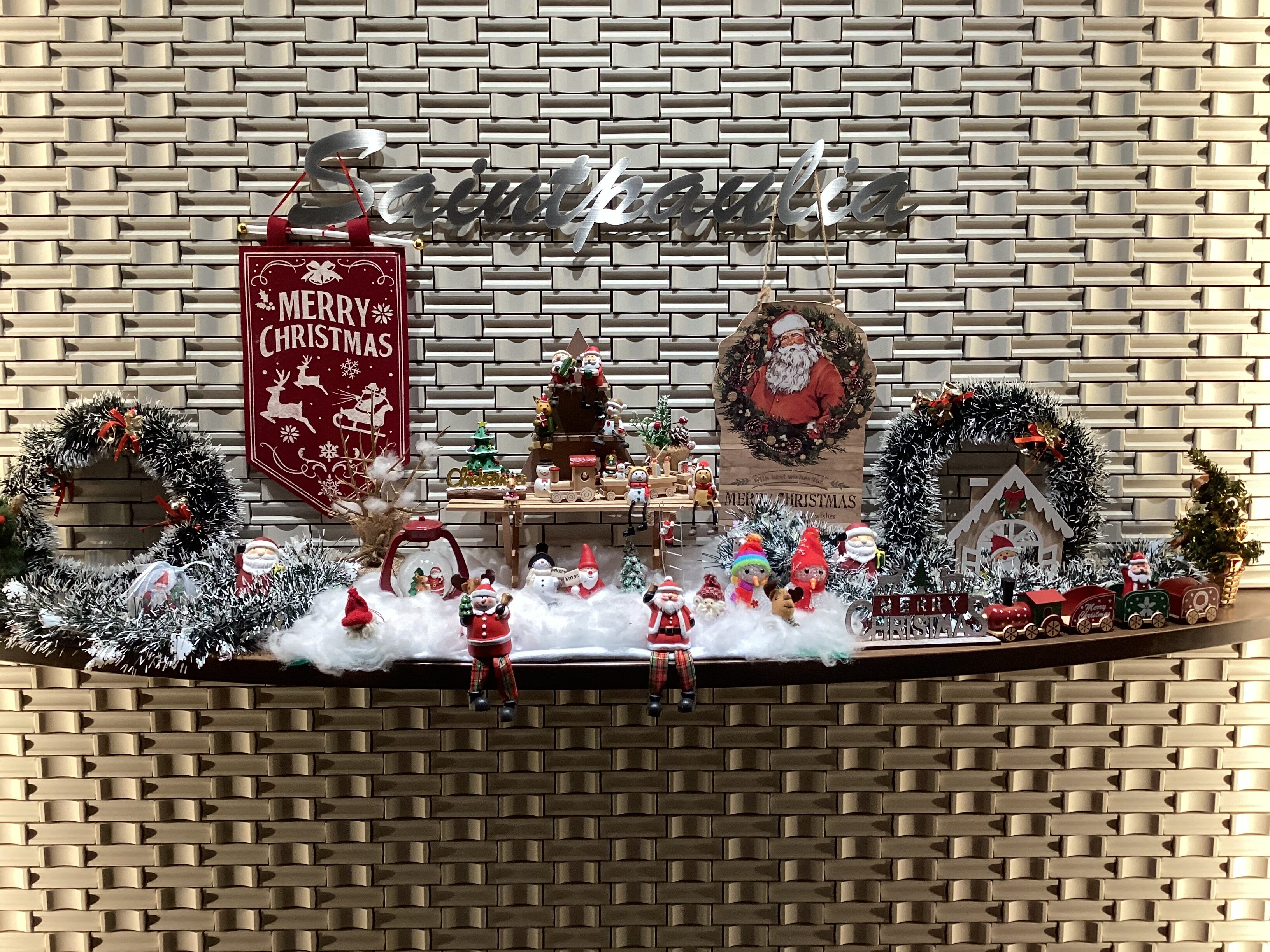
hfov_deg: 58.4
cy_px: 476
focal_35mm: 31
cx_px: 635
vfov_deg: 45.4
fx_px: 1137
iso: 125
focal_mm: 3.3
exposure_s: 1/60
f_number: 2.4
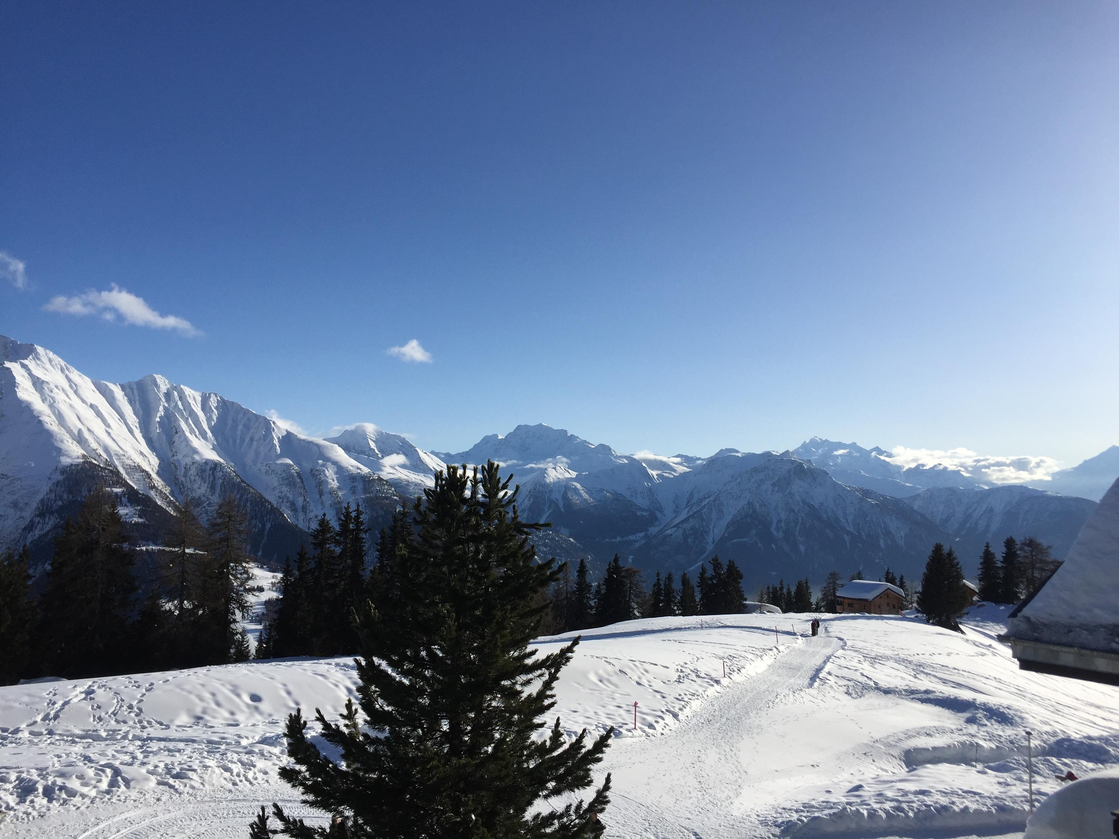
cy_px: 420
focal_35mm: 29
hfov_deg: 61.7
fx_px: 937
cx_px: 560
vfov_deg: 48.2
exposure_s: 1/3597
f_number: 2.2
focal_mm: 4.15
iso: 32
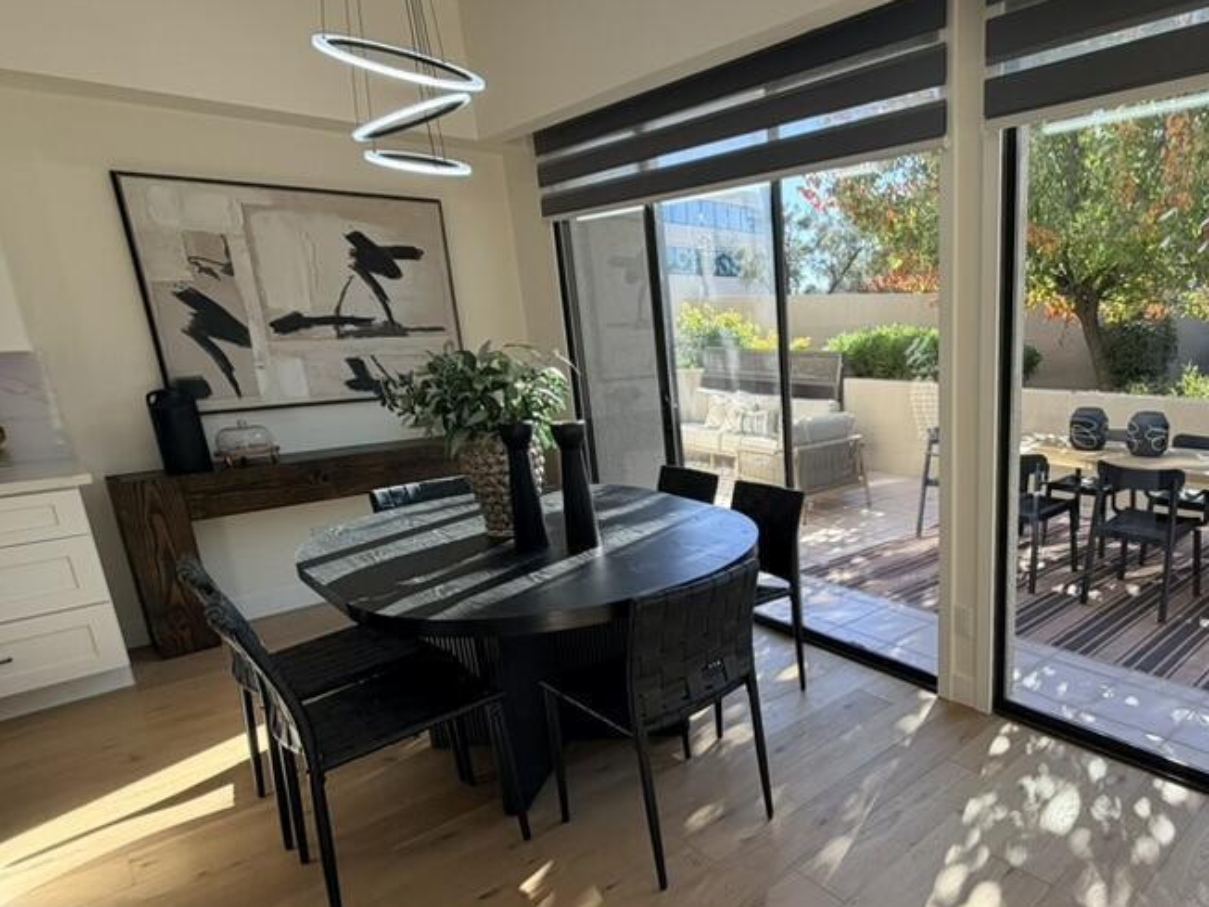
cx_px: 888
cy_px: 514
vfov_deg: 60.9
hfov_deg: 71.8
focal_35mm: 22
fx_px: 768
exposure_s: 1/246
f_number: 2.2
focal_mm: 2.22
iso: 40
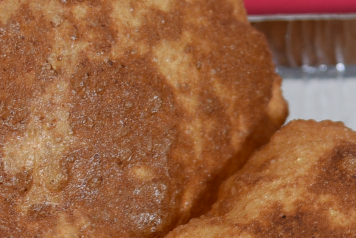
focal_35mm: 361
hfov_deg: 5.7
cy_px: 375
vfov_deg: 3.8
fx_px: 3570
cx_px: 266
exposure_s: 1/100
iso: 400
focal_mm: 75
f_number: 4
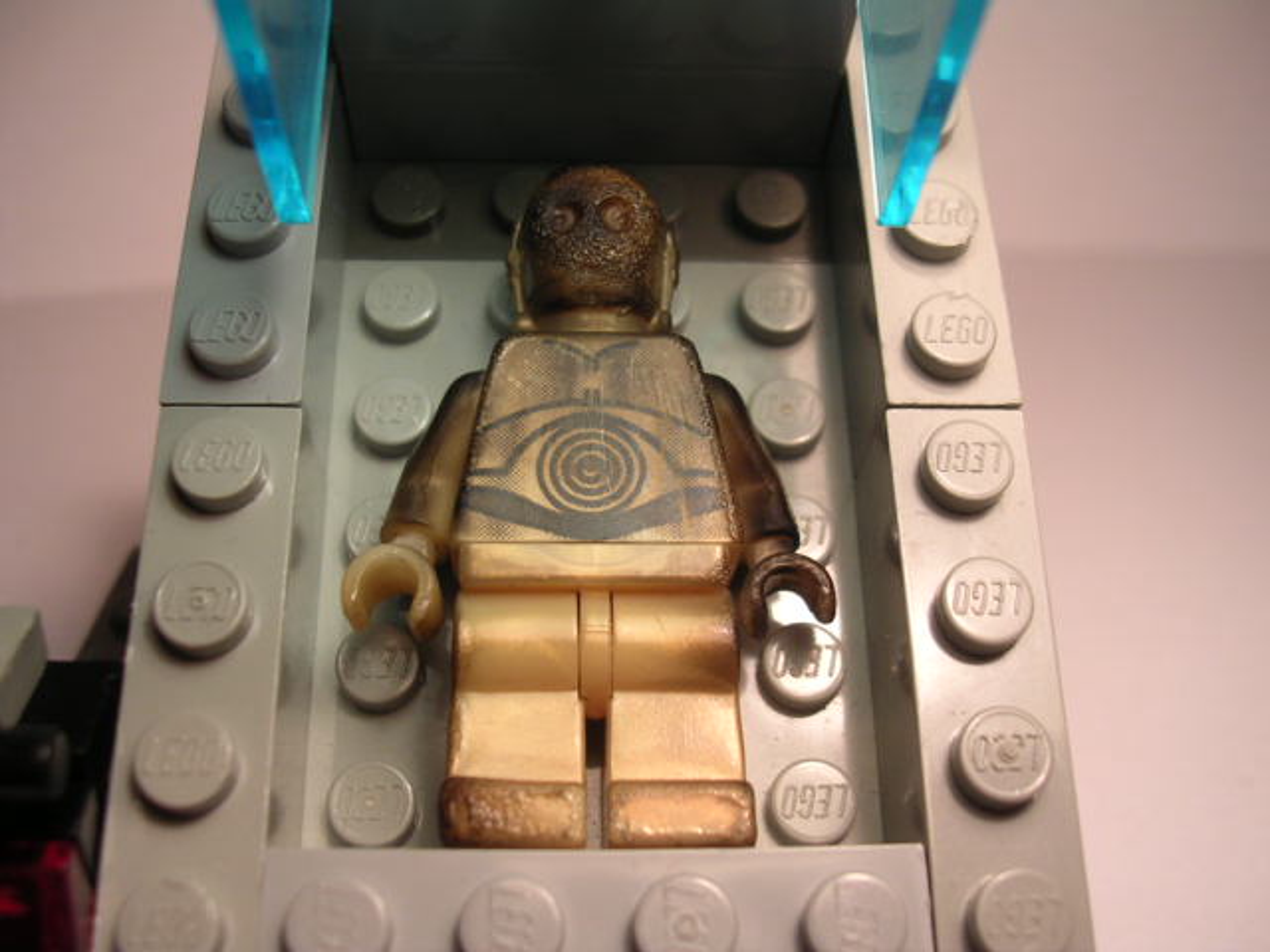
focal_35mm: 38
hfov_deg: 49.0
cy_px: 476
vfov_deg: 37.7
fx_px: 1394
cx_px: 635
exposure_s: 1/69
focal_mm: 5.8
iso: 100
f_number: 2.8
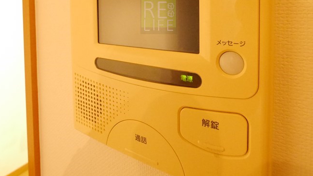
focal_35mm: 24
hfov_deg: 76.3
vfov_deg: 43.4
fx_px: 199
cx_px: 159
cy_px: 16
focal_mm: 7
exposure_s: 1/40
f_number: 4
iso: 3200
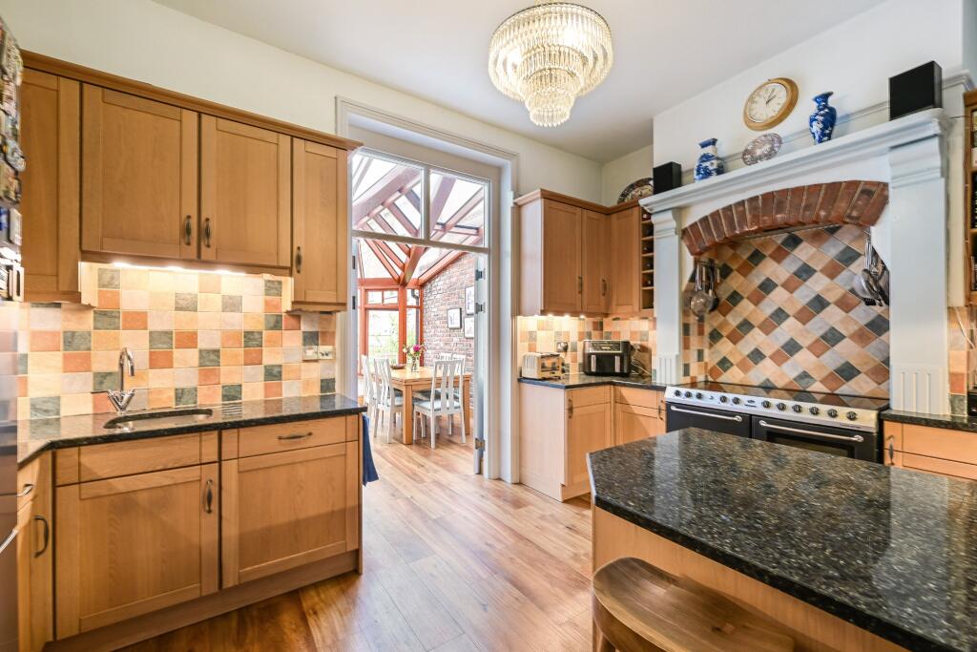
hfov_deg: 104.2
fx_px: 380
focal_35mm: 14
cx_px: 488
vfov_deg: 81.2
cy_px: 326
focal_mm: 14
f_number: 9
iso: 100
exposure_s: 2
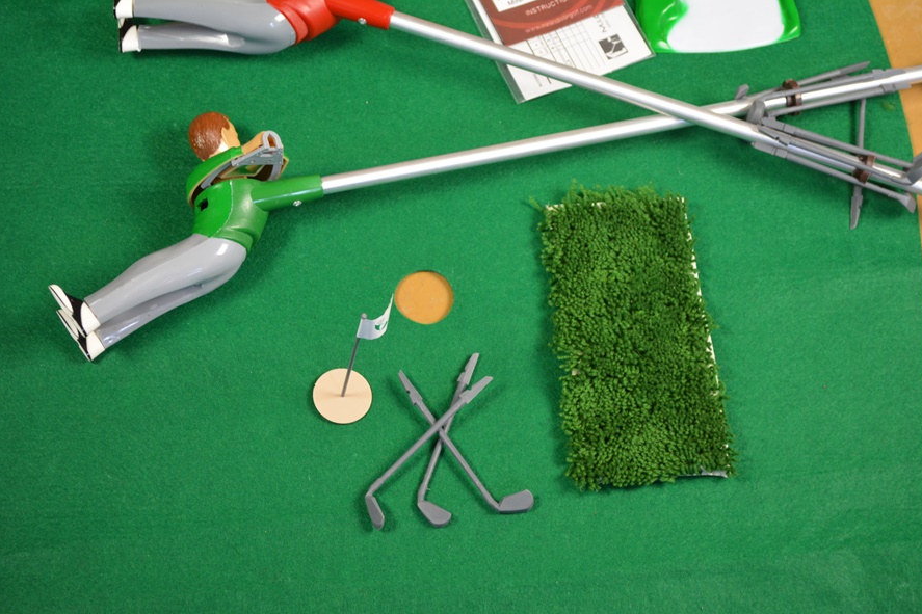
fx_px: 1754
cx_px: 466
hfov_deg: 29.4
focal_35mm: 69
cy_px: 311
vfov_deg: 19.9
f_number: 5.3
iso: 800
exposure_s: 1/30
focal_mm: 45
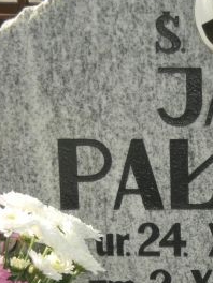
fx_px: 1198
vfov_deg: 13.5
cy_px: 215
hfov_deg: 10.1
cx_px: 229
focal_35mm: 146
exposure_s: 1/397
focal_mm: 9.9
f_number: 4.2
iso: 80
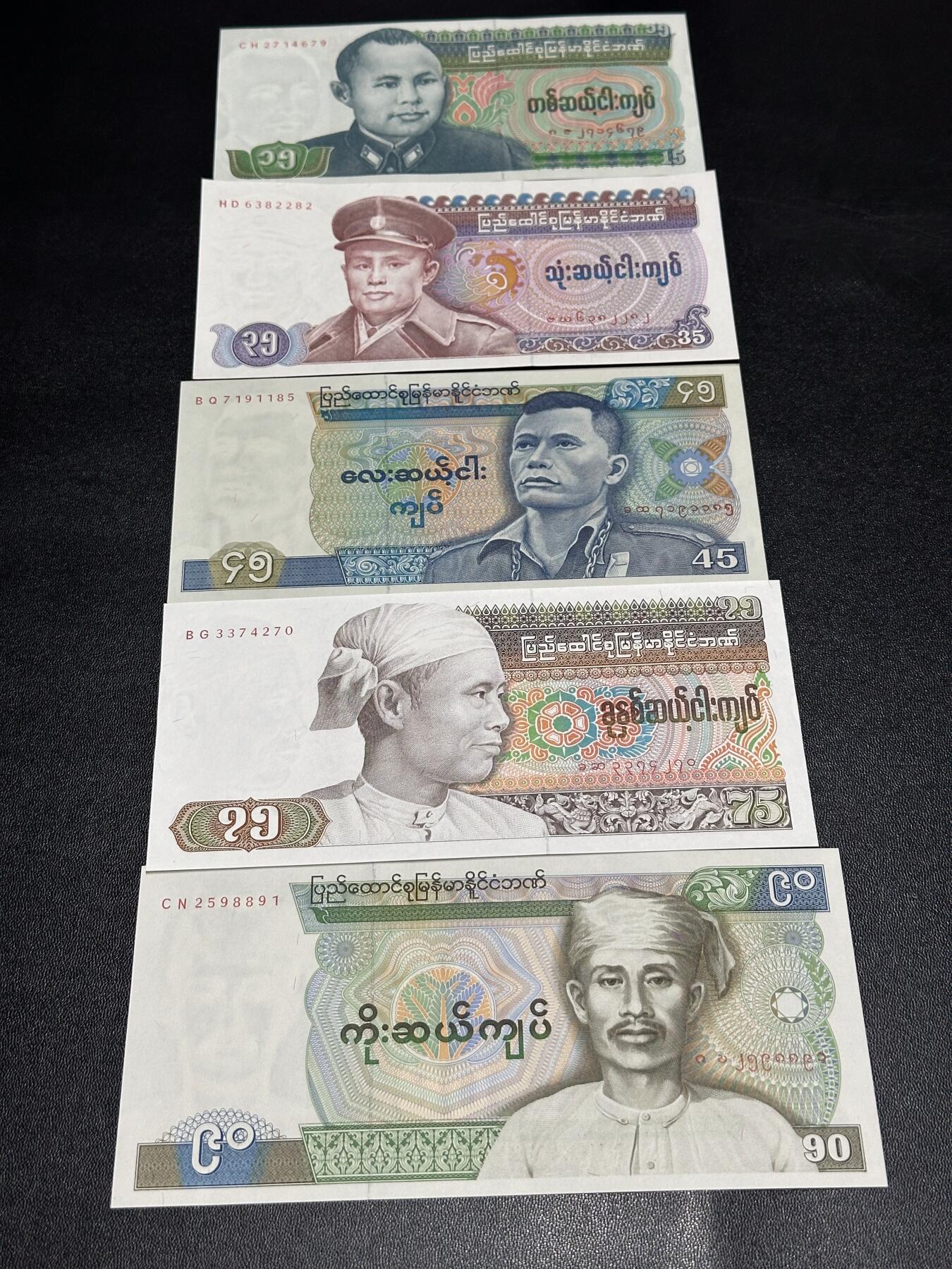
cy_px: 634
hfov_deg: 30.3
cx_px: 476
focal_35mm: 48
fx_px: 1760
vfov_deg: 39.7
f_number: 1.78
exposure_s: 1/50
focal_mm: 6.86
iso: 64
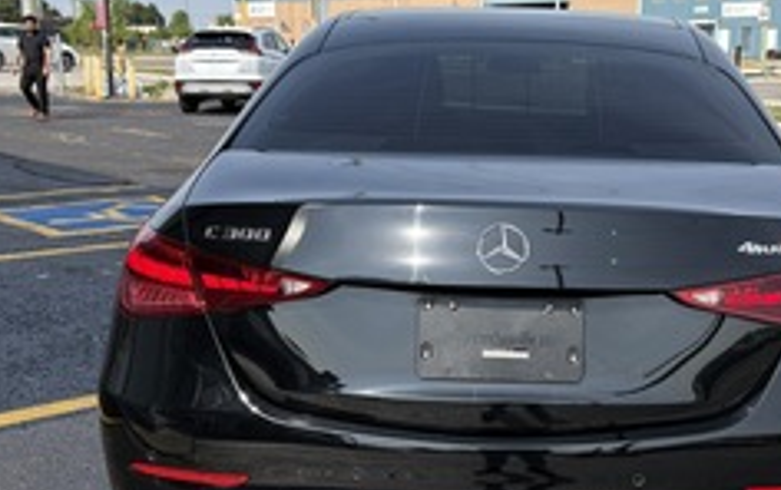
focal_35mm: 49
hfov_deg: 40.5
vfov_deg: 26.4
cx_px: 520
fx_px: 1044
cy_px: 240
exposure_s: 1/2538
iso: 50
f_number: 1.6
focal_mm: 5.96
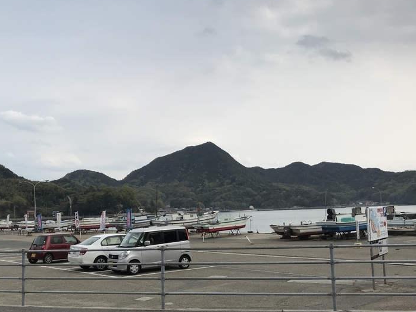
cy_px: 163
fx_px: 493
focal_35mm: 41
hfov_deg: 45.2
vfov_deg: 35.1
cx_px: 146
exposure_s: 1/2336
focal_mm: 3.99
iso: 20
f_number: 1.8
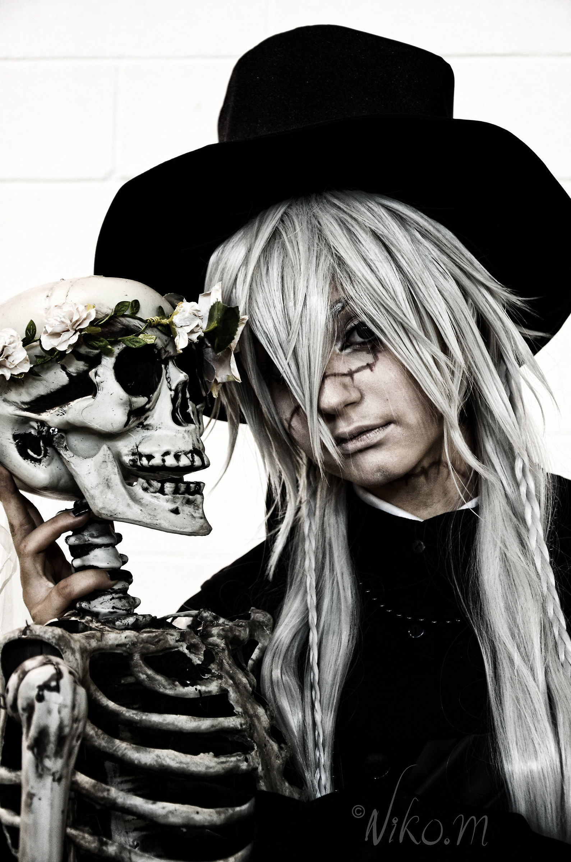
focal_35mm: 78
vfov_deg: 26.0
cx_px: 286
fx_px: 1865
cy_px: 431
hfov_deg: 17.4
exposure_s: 1/50
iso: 800
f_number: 5.6
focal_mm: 52
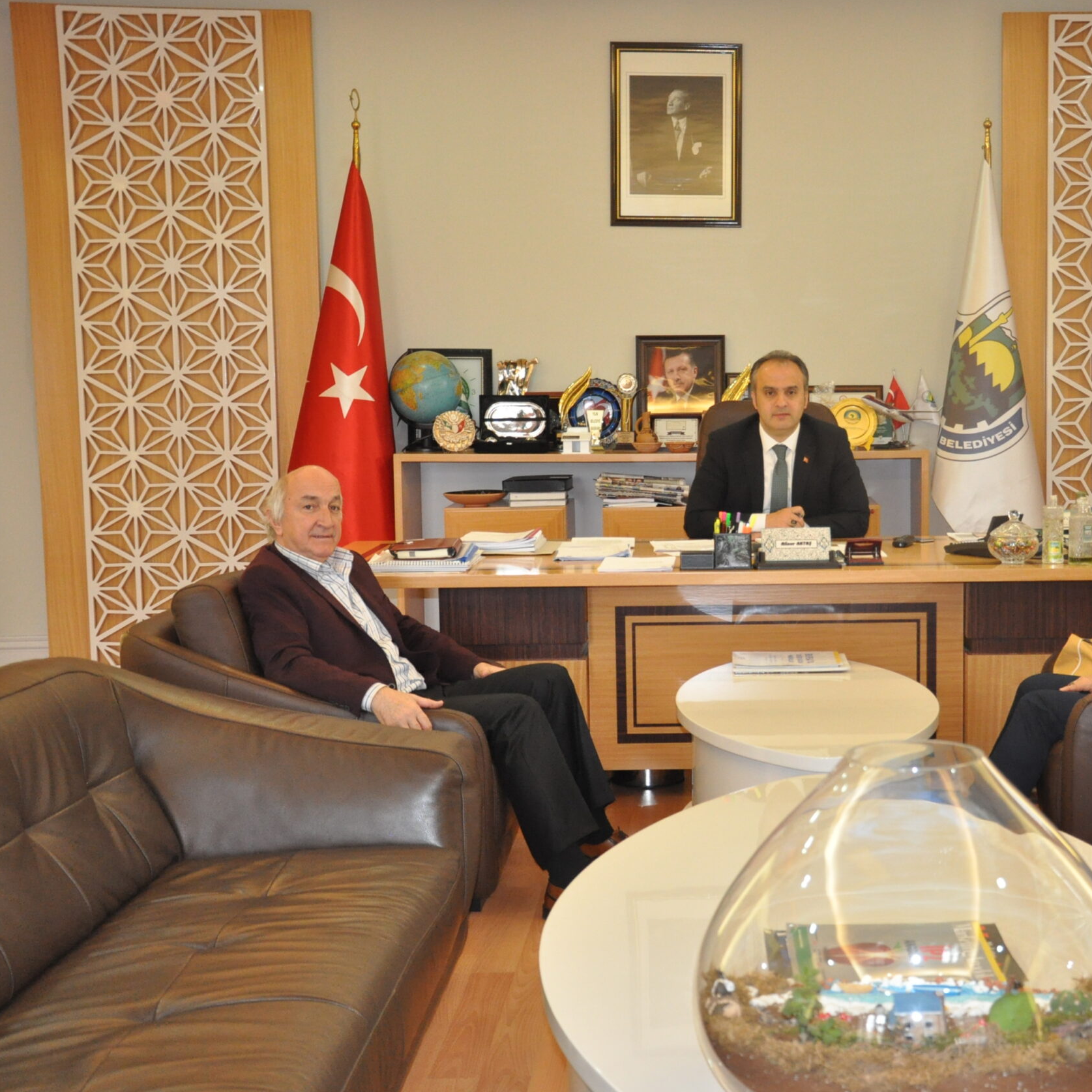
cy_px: 551
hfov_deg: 34.3
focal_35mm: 49
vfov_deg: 34.9
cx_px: 791
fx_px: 1736
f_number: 5
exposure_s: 1/60
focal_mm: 25
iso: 1600
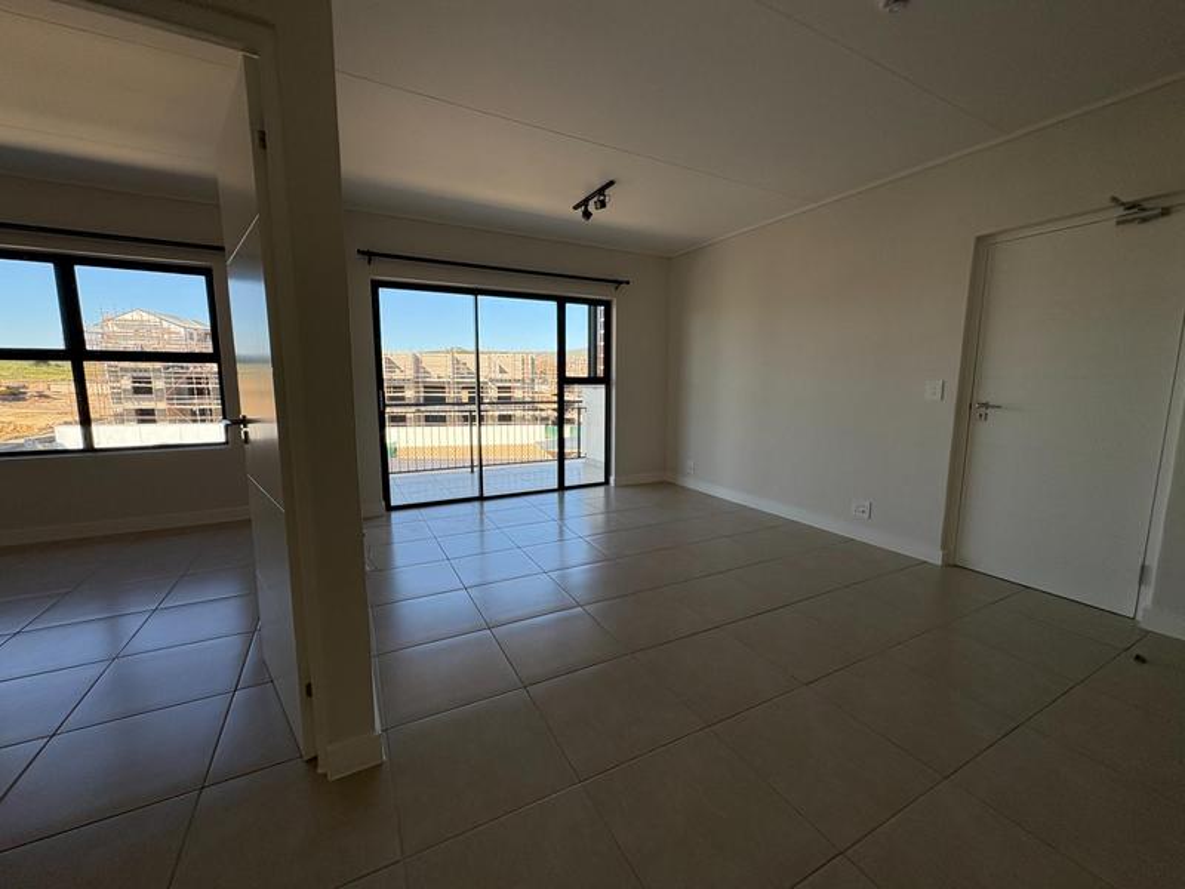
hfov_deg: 102.1
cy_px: 444
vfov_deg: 85.7
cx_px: 592
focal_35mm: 14
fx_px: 479
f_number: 2.2
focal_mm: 2.22
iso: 64
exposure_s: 1/565
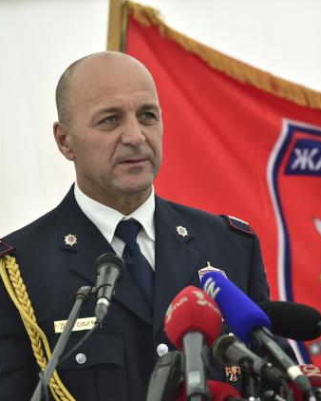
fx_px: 3370
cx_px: 236
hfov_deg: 5.5
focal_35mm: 284
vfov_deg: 6.8
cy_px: 200
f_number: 5.6
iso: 400
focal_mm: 200
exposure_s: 1/160
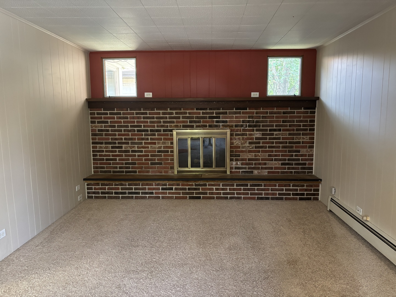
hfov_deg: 67.3
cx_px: 198
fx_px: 297
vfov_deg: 53.1
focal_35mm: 26
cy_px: 148
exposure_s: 1/60
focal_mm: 5.96
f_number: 1.6
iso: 500
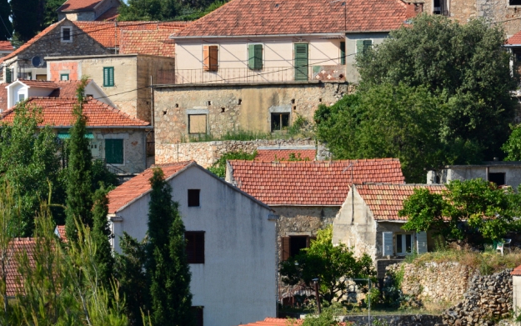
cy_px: 97
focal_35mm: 213
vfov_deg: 6.2
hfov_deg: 9.8
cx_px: 162
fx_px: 3023
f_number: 8
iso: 250
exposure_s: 1/400
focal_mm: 85
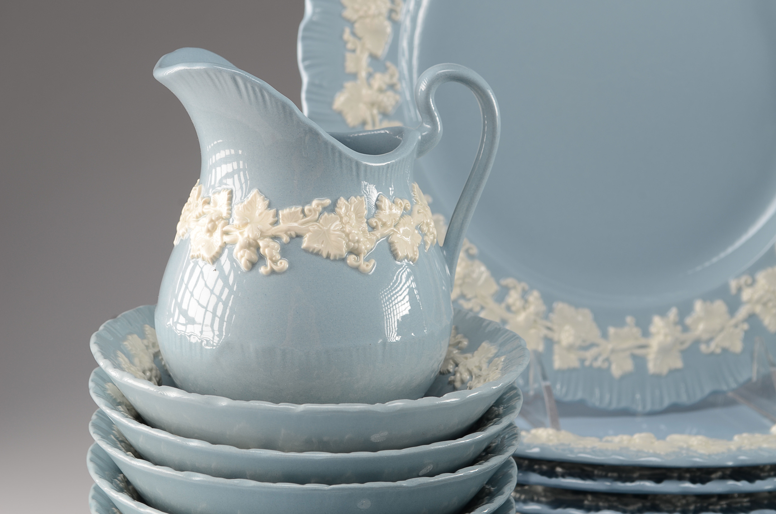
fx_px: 1613
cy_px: 257
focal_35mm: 75
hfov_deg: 27.0
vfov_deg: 18.1
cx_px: 388
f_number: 11
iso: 100
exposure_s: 1/80
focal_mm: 50
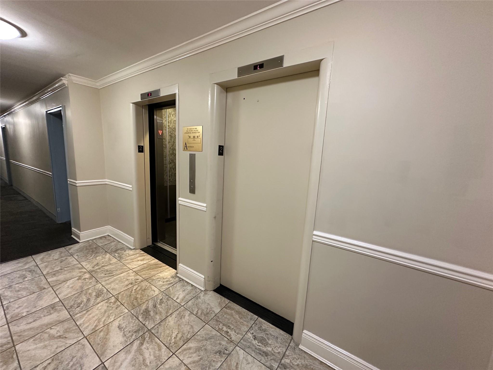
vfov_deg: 85.7
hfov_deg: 102.1
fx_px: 199
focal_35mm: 14
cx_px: 246
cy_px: 185
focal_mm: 2.22
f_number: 2.2
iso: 320
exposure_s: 1/60
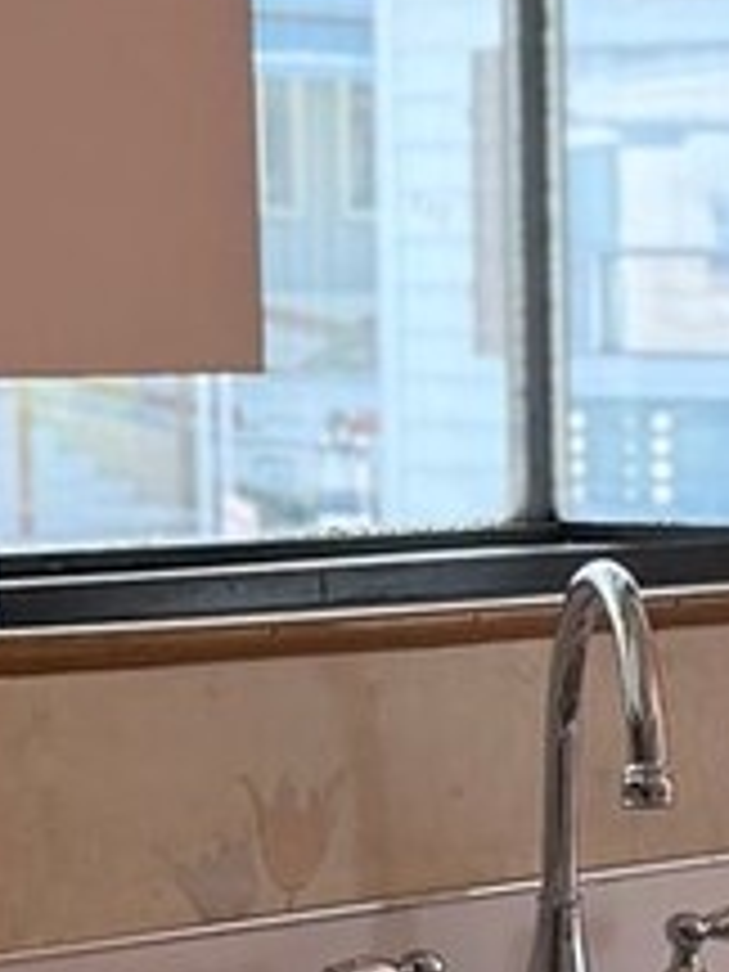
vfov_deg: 12.2
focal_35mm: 160
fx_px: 4493
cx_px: 806
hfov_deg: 9.2
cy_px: 1008
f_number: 1.78
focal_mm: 6.76
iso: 100
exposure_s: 1/243
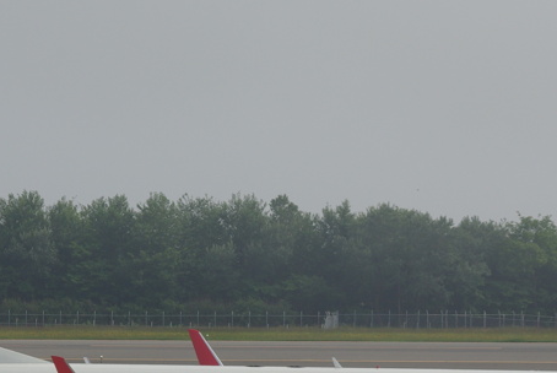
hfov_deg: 6.1
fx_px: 5236
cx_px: 282
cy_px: 391
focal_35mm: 338
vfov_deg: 4.1
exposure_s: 1/500
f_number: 9
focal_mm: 100
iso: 160
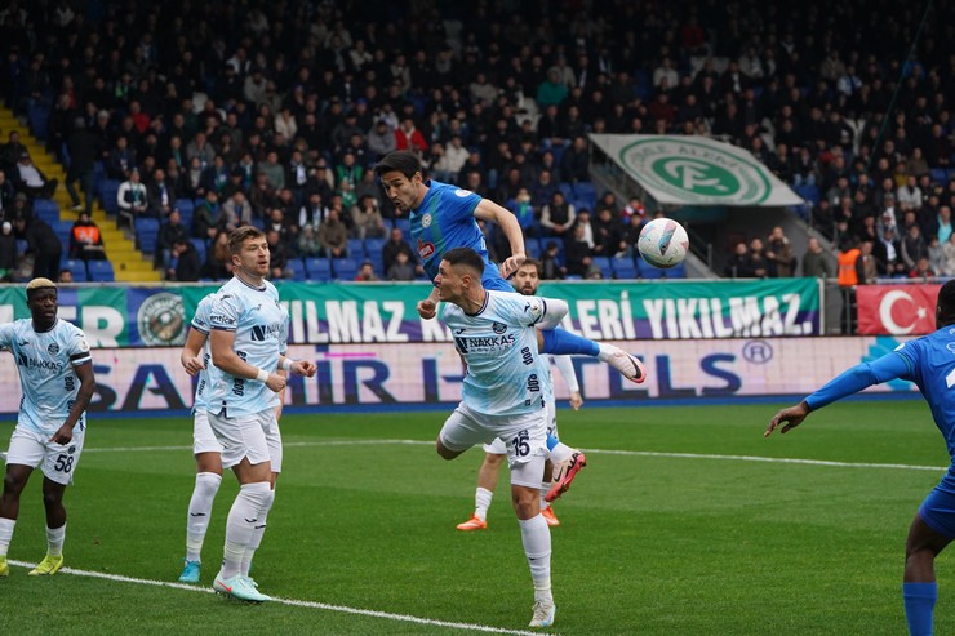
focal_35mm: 150
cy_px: 318
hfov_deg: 13.7
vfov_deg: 9.1
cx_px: 478
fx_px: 3978
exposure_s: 1/2000
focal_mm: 150
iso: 2000
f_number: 5
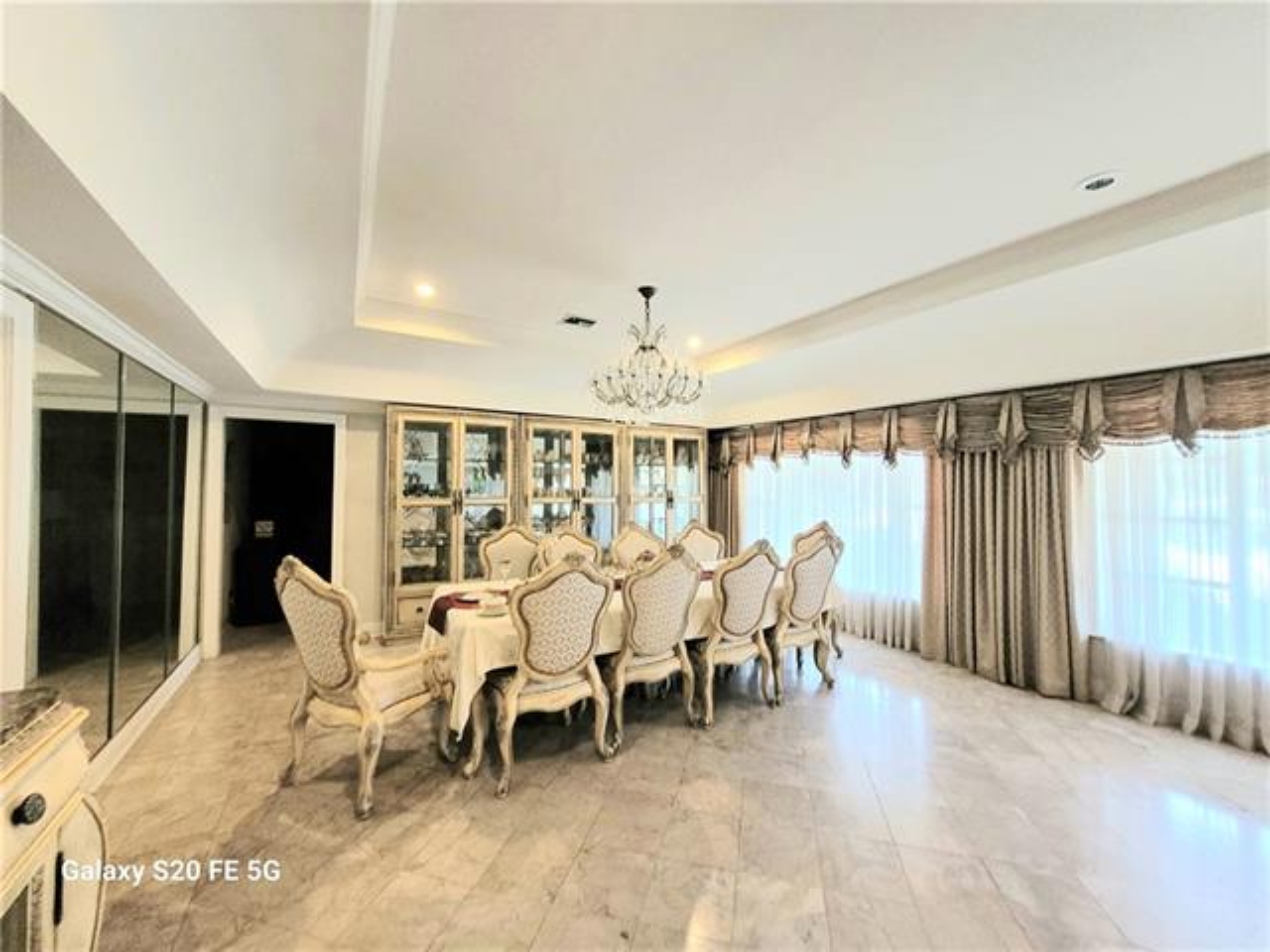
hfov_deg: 106.2
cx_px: 635
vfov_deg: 89.9
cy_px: 476
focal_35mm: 13
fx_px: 477
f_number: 2.2
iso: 400
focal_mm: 1.74
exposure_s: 1/60.2
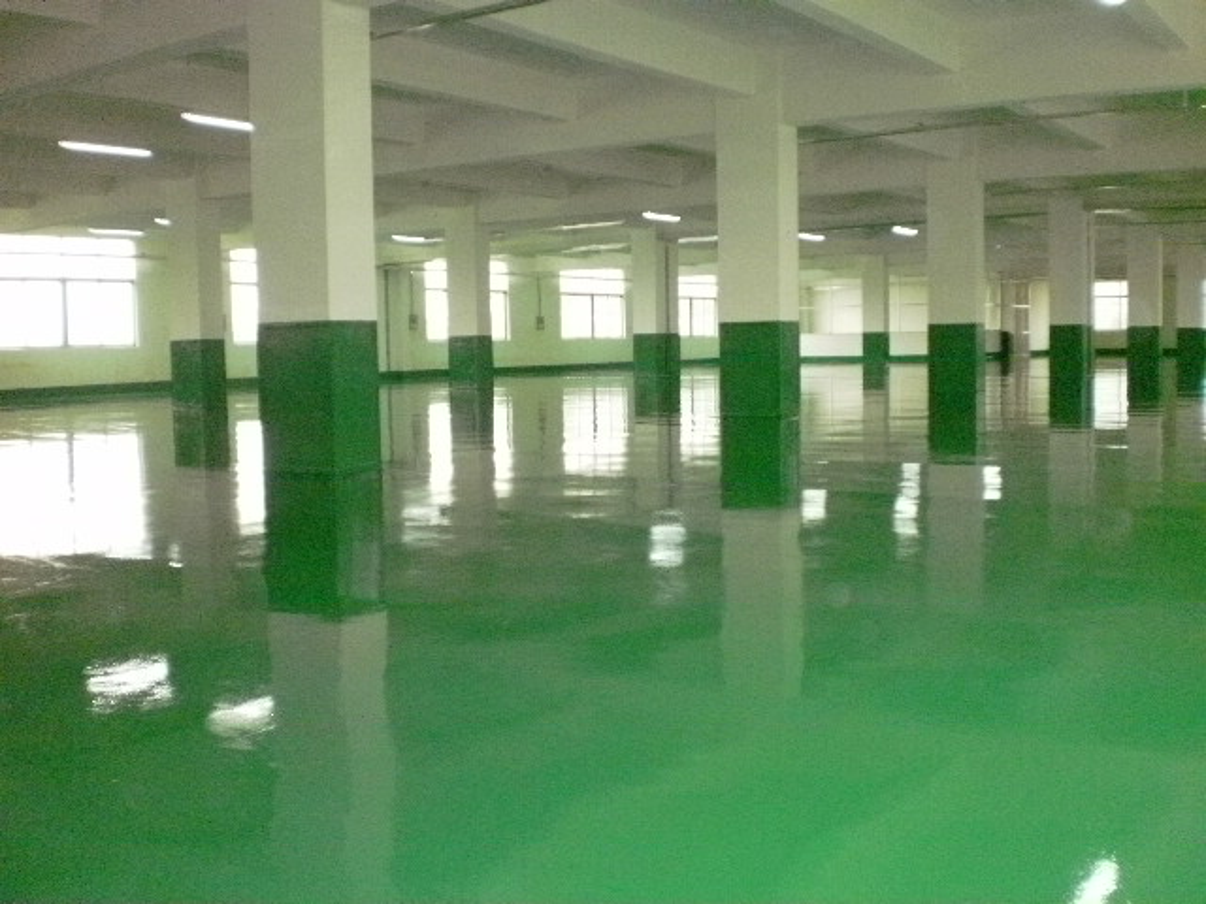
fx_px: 1254
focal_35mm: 36
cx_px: 603
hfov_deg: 51.4
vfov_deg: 39.7
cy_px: 452
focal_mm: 6.3
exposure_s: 1/125
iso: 800
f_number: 3.1
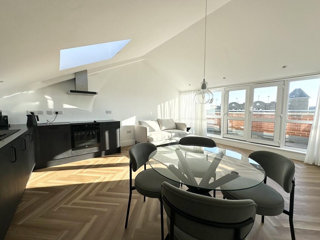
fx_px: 129
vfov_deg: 85.7
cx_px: 160
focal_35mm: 14
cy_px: 120
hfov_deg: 102.1
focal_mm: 2.22
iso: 40
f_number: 2.2
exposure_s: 1/535
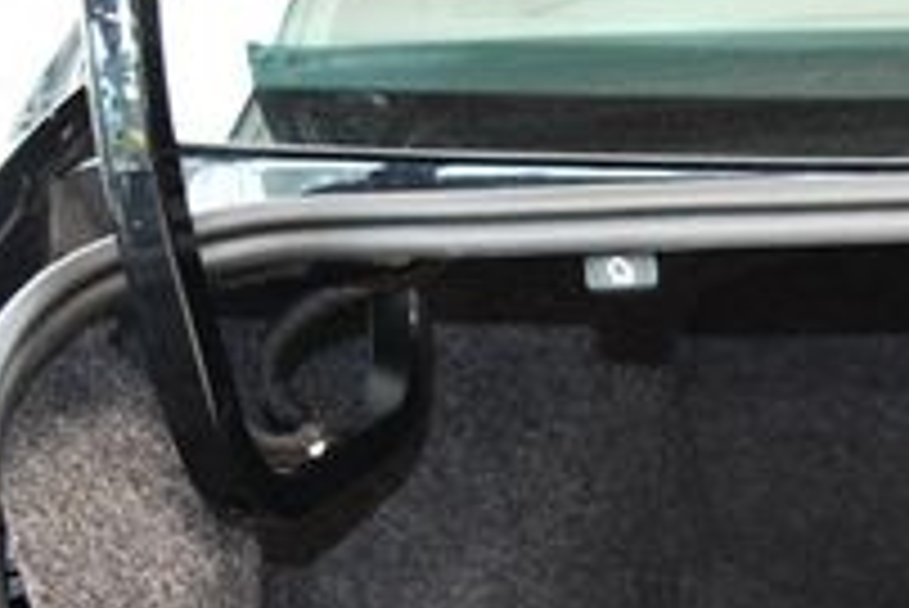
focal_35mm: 114
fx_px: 2880
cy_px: 676
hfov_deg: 16.3
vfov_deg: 11.8
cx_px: 1382
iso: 2500
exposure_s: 1/60
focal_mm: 24
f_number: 6.3
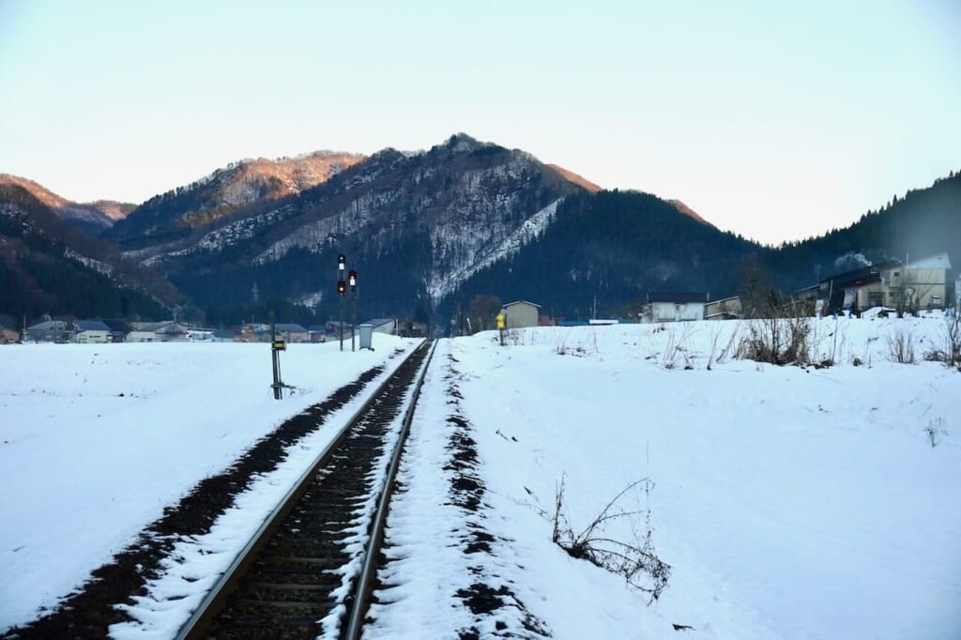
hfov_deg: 43.0
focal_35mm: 46
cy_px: 320
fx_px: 1221
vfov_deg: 29.4
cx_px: 480
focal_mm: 30.5
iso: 800
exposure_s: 1/2000
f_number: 4
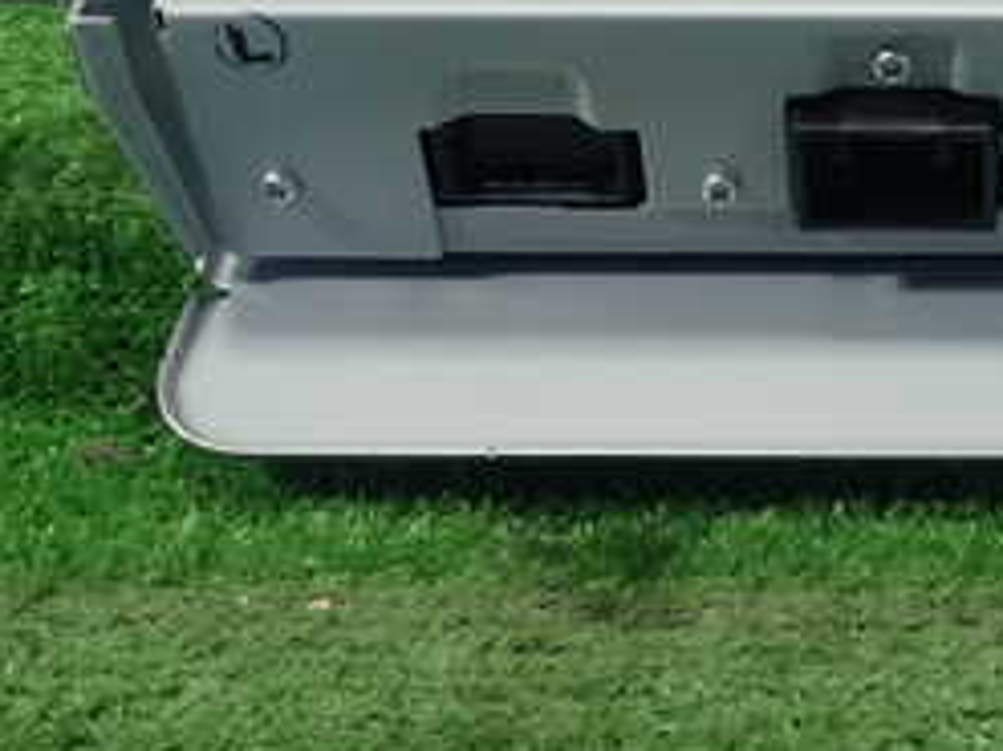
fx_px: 2114
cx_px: 946
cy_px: 28
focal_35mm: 73
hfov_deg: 25.7
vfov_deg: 19.6
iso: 250
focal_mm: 5.5
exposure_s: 1/125
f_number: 2.3
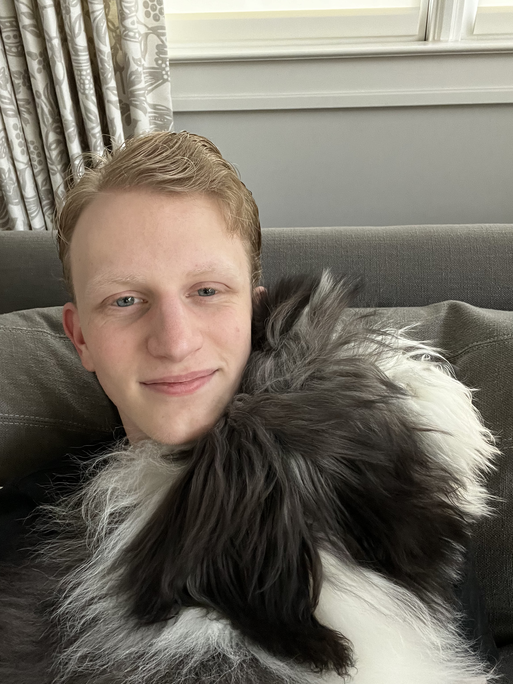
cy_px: 342
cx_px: 256
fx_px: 593
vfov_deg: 60.0
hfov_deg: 46.8
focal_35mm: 30
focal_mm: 2.71
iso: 250
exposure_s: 1/60
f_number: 2.2
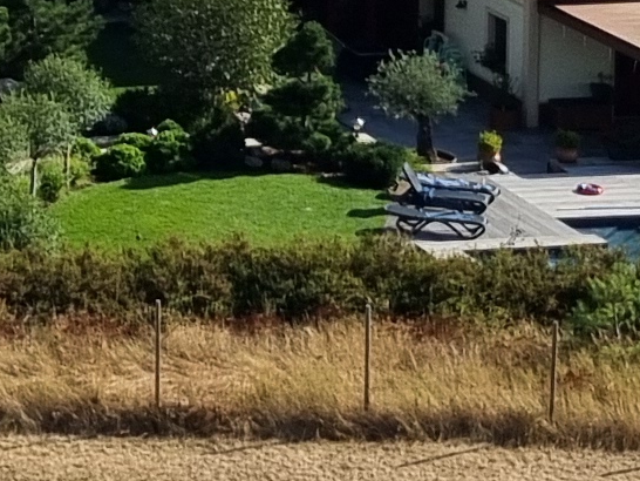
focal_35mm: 192
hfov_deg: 9.7
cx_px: -590
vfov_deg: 7.4
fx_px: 3551
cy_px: -468
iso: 50
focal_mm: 5.4
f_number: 1.8
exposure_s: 1/3440
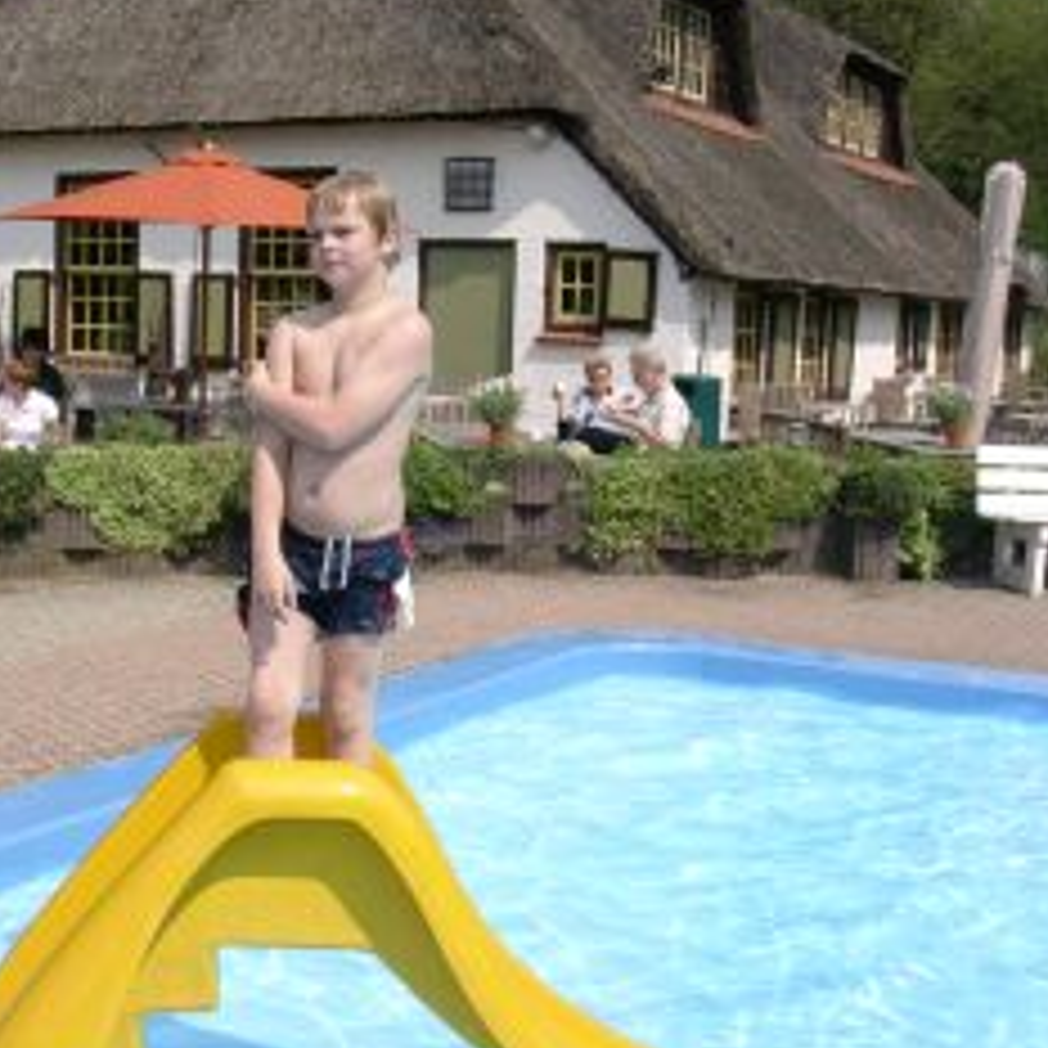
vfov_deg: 32.8
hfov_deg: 32.6
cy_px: 495
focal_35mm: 52
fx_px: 1781
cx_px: 382
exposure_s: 1/384
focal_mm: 5.6
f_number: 5.4
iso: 70
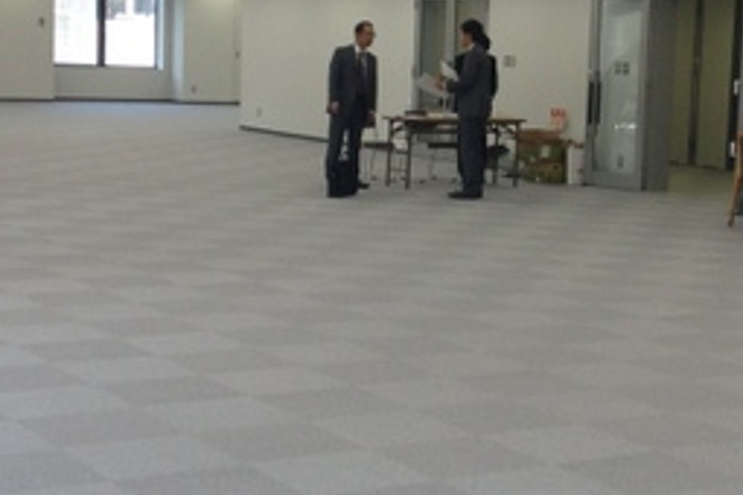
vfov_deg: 15.9
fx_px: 1775
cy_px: 207
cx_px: 490
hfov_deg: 23.5
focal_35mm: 86
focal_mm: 4.12
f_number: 2.4
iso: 80
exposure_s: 1/120
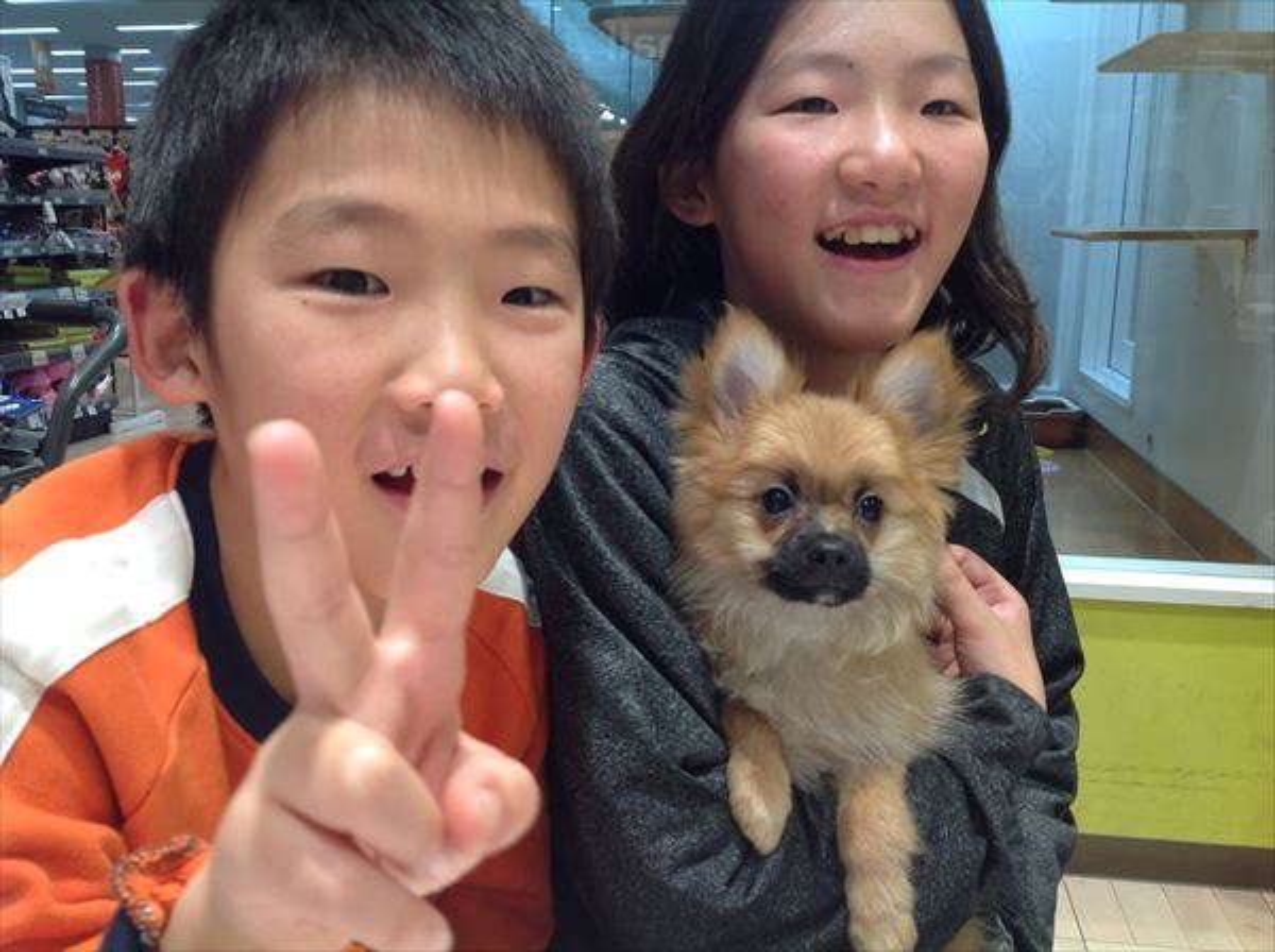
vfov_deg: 40.6
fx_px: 1287
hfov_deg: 52.7
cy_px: 476
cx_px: 638
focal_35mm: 35
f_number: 2.4
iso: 64
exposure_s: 1/40
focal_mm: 4.28
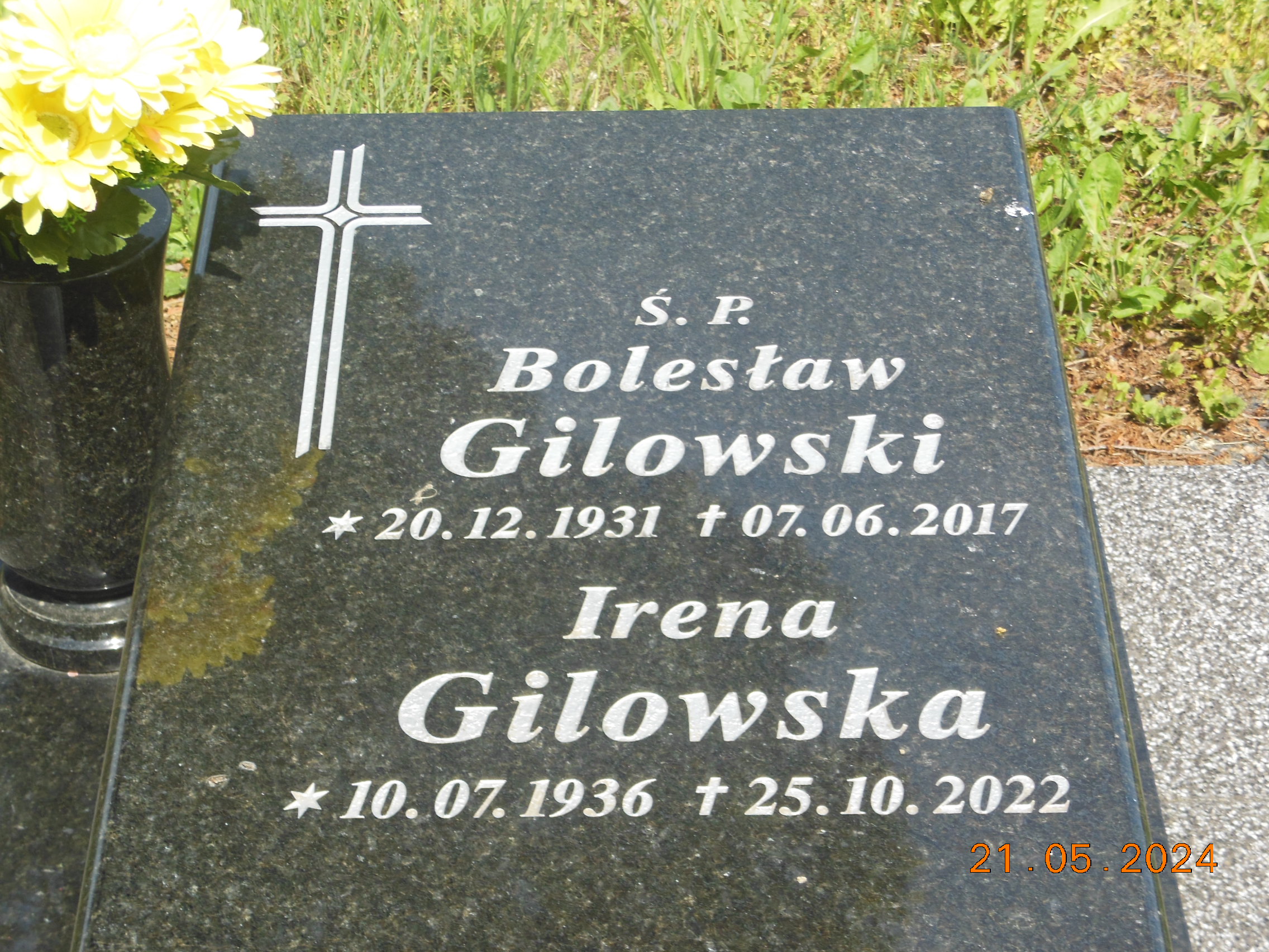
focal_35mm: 76
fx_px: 2786
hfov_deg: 25.7
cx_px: 634
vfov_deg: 19.4
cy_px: 476
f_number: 4.4
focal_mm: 13.6
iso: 125
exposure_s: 1/400
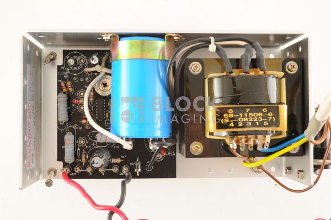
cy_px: 110
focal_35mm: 50
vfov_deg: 26.9
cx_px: 166
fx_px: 459
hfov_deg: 39.6
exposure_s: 1/160
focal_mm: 50
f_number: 10
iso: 1600
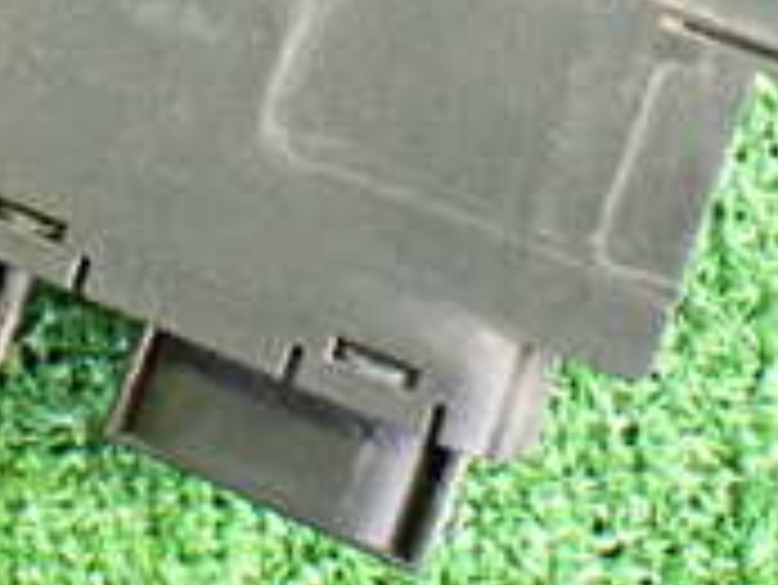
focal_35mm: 104
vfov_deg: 13.5
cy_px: -270
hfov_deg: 18.3
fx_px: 2339
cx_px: -54
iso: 800
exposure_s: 1/40
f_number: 2.3
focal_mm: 5.4
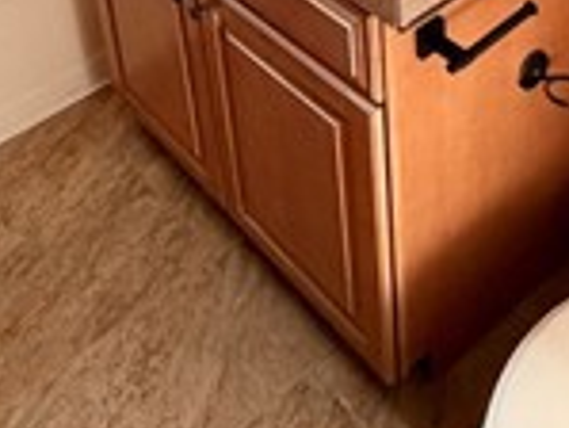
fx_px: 987
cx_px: 233
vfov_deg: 20.2
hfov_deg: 32.1
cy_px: -252
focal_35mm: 60
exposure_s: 1/60
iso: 250
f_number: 2.2
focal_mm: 2.22
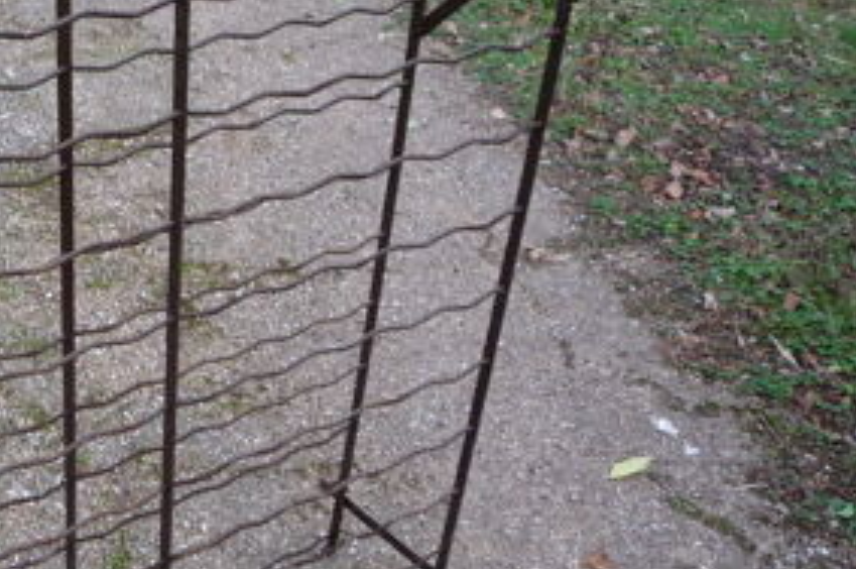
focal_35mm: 53
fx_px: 1259
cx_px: 139
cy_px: 396
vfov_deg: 25.3
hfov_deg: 36.0
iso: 100
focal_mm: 5.2
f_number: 3.3
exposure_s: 1/50
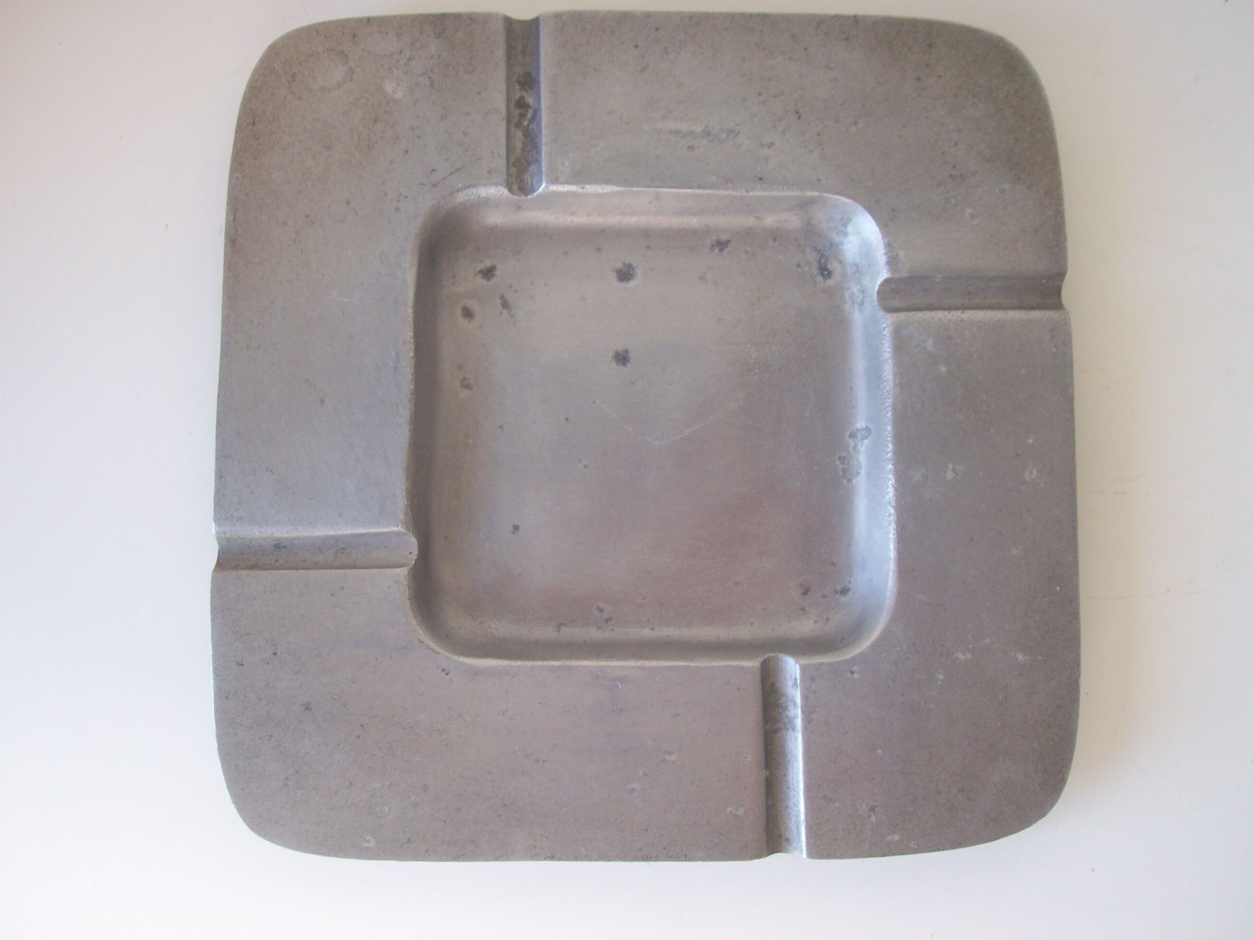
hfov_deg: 47.9
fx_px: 1412
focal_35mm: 39
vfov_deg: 36.8
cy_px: 434
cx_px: 624
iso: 80
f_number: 2.7
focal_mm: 6
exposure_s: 1/69.8
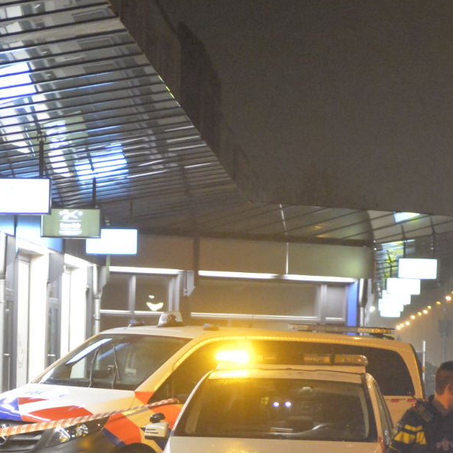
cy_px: 449
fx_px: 2813
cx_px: 89
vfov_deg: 9.1
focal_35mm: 190
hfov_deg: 9.2
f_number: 2.8
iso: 8000
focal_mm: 70
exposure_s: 1/80
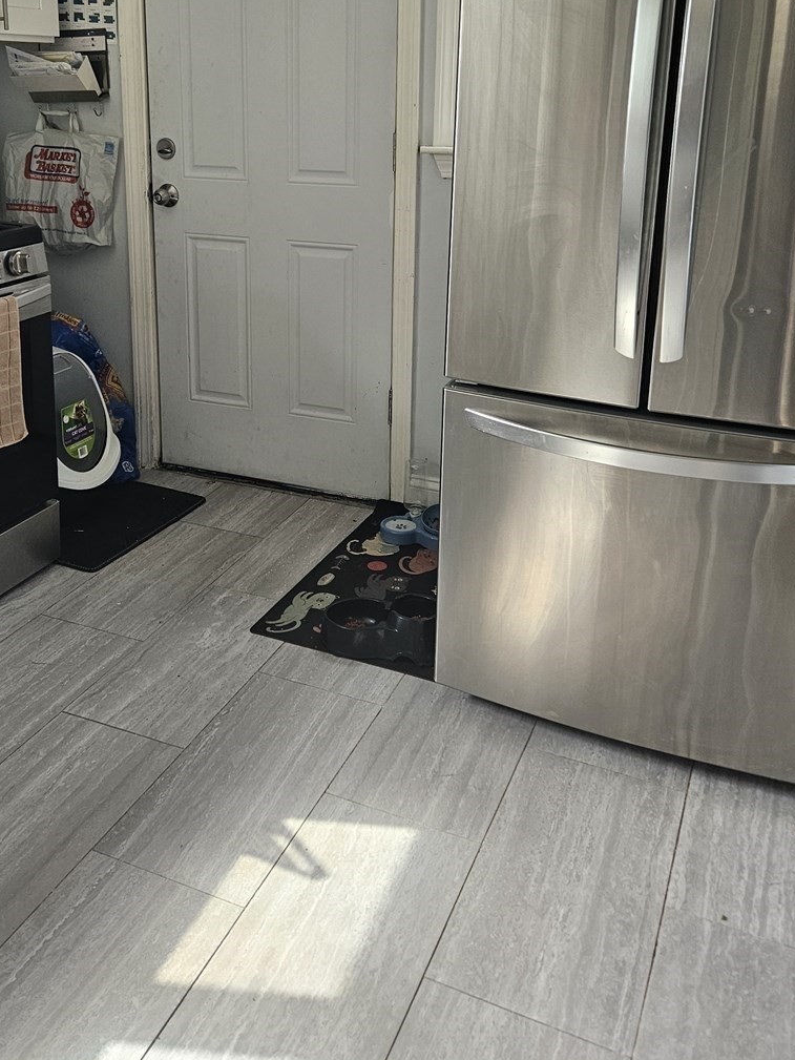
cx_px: 311
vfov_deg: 51.4
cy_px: 330
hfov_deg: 40.5
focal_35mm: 35
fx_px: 1072
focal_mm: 5.4
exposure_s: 1/180
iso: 125
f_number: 1.8
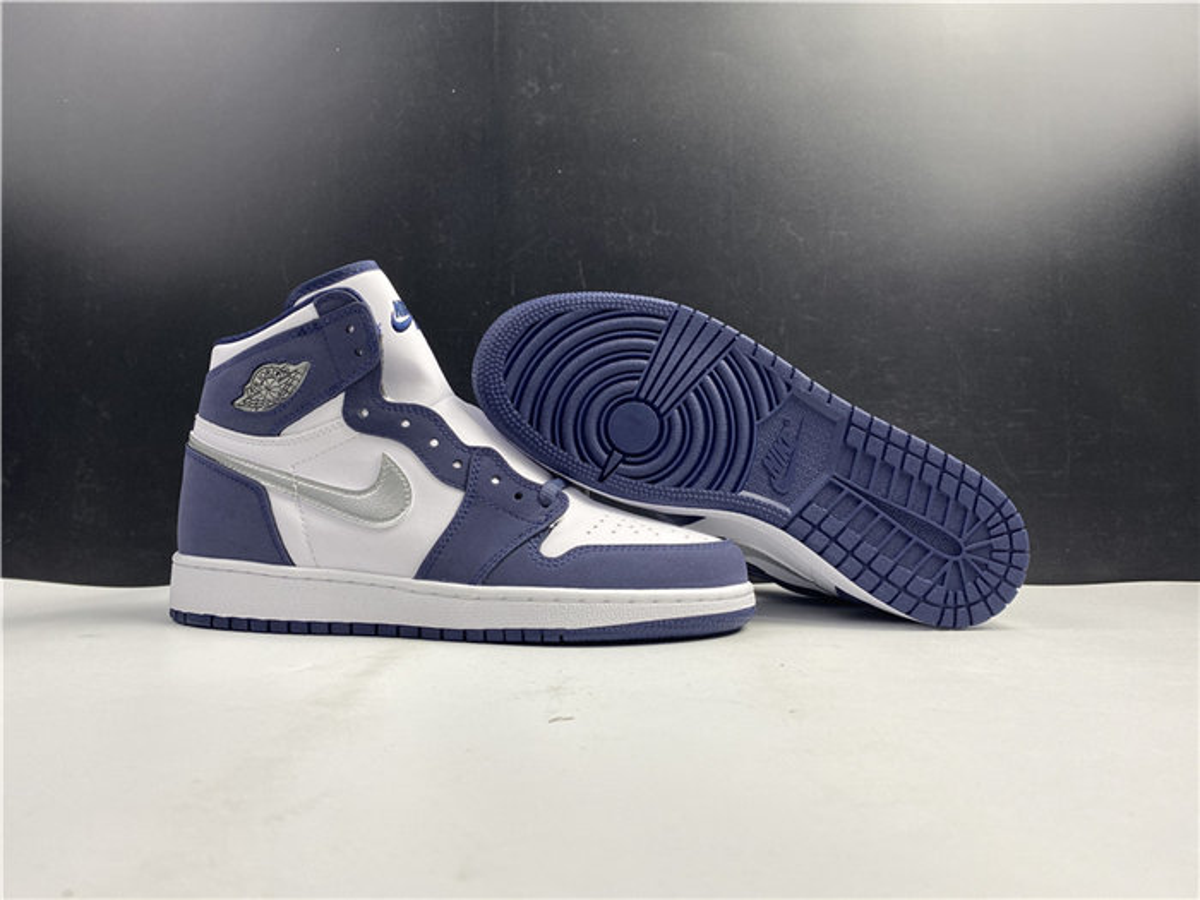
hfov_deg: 67.3
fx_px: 901
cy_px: 450
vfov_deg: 53.1
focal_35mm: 26
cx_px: 600
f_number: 1.8
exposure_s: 1/100
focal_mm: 4.25
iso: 64
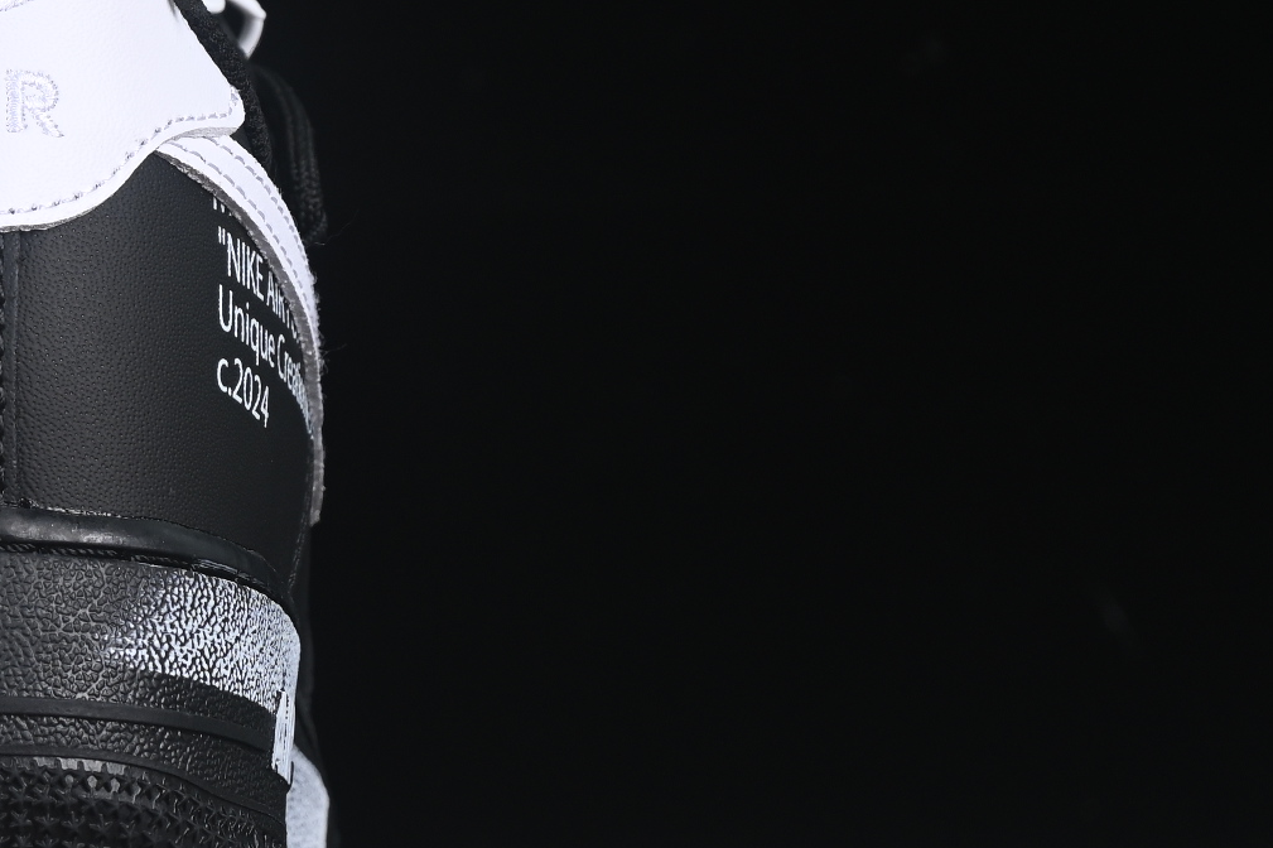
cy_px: 150
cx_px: -386
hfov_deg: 9.8
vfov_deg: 6.6
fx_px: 7317
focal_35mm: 207
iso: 160
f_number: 6.3
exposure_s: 1/60
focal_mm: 50
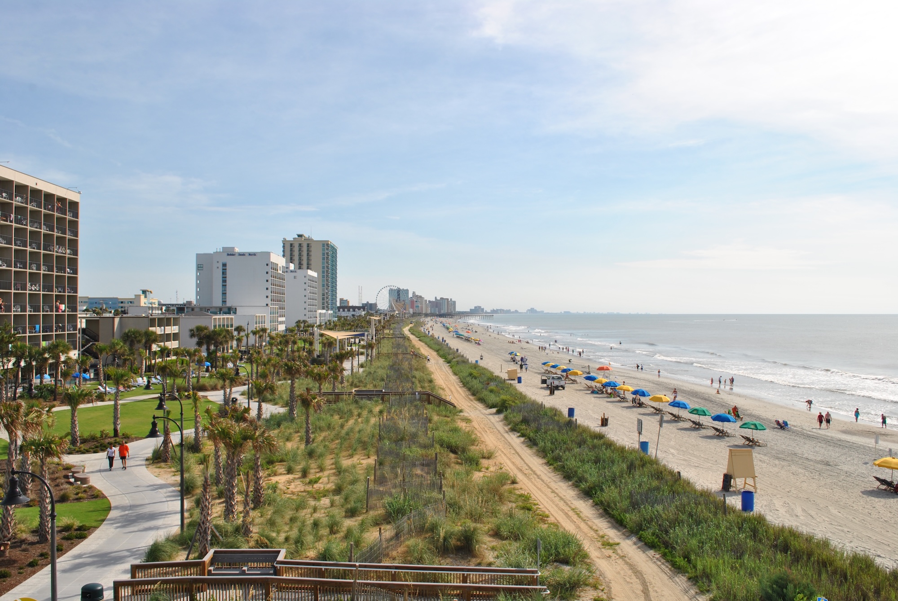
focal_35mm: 33
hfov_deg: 57.2
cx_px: 449
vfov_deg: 40.1
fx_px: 824
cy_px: 300
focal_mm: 22
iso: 100
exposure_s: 1/200
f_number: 11
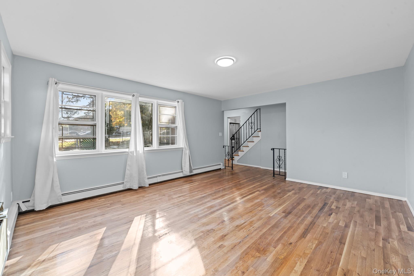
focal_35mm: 14
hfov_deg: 104.3
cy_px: 138
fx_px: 161
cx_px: 207
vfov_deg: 81.2
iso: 800
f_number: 10
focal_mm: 14
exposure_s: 1/5
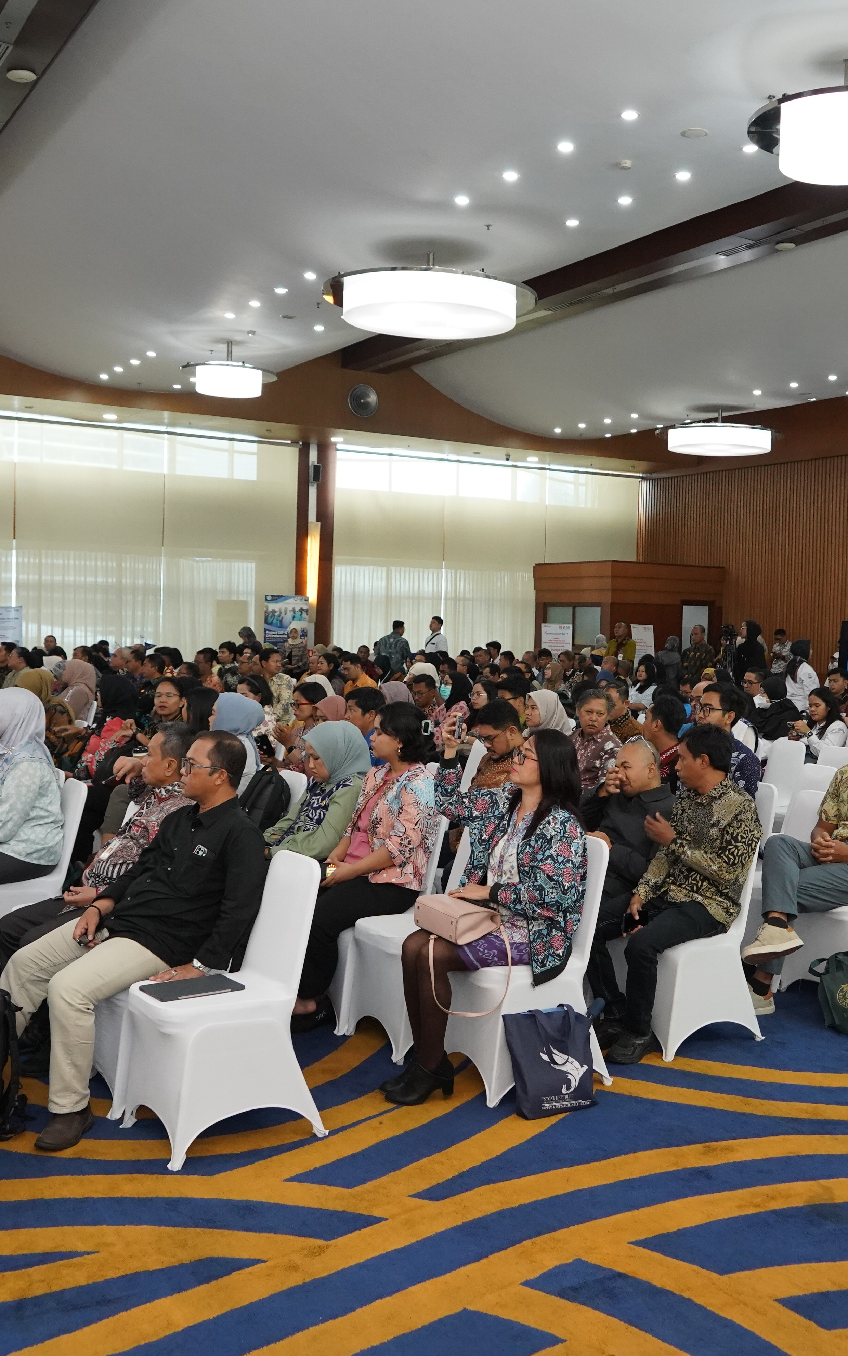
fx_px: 1368
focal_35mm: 37
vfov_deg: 52.7
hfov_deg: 34.3
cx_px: 517
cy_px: 683
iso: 4000
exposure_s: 1/125
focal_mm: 24
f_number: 5
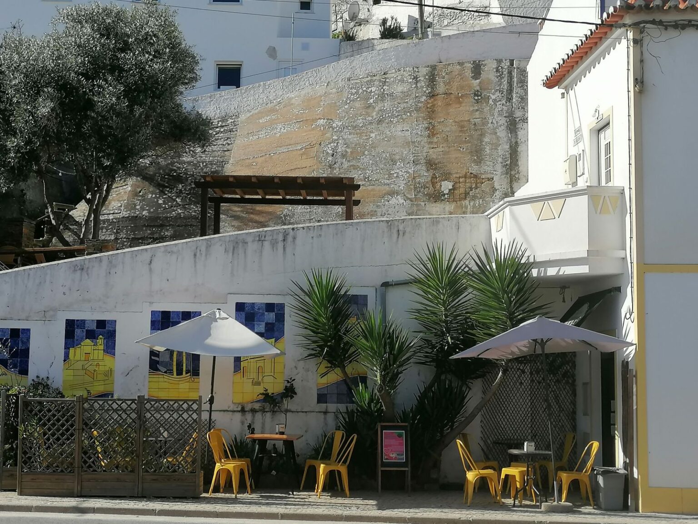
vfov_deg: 27.0
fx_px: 1089
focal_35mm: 54
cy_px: 262
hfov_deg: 35.5
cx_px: 349
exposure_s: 1/1876
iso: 50
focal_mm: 4.75
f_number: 1.8
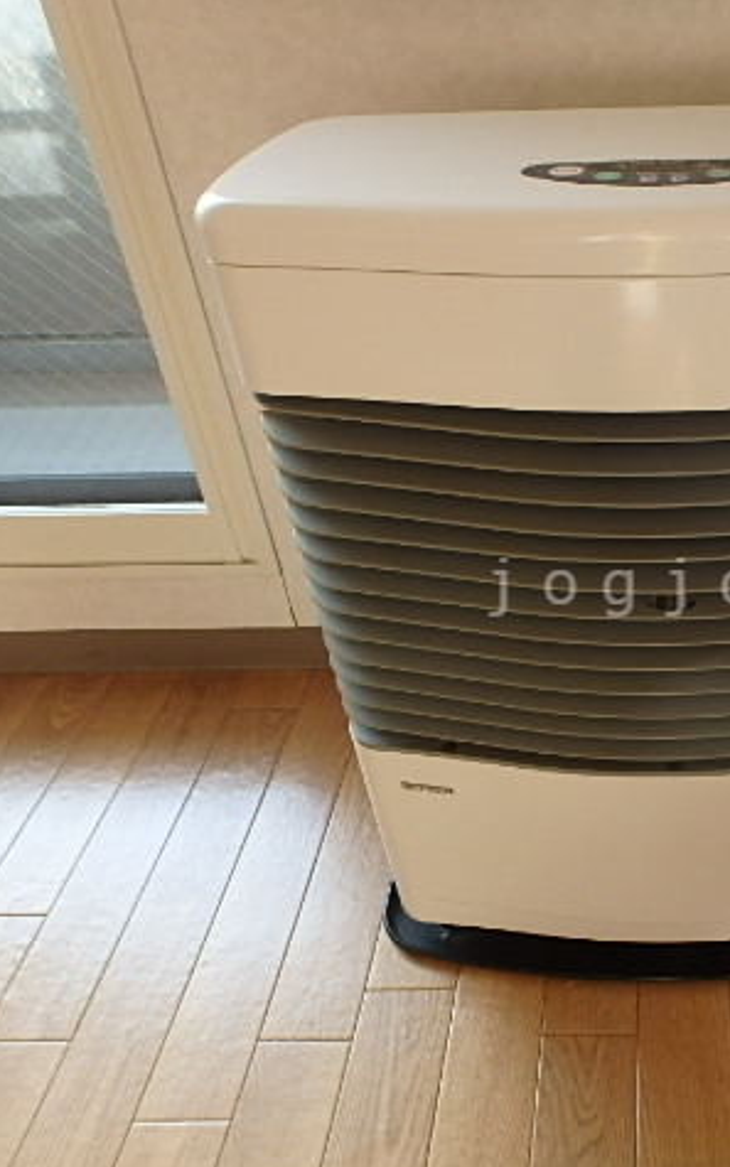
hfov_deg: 38.9
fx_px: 955
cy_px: 587
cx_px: 656
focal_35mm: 30
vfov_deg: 62.9
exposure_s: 1/60
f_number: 3.5
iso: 200
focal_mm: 3.7
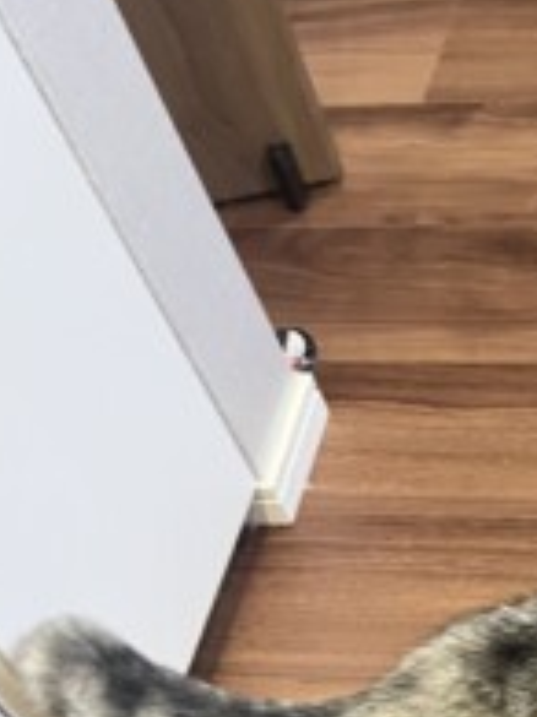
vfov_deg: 24.1
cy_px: 925
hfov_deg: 19.1
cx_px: 710
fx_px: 1470
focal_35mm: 71
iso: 400
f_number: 1.6
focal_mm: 5.1
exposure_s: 1/60
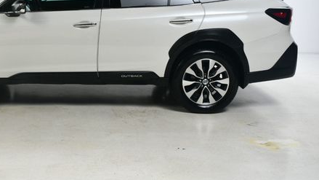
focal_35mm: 55
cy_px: 52
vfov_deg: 21.7
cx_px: 87
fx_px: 465
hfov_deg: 37.1
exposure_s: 1/160
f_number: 14
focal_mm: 24
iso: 100
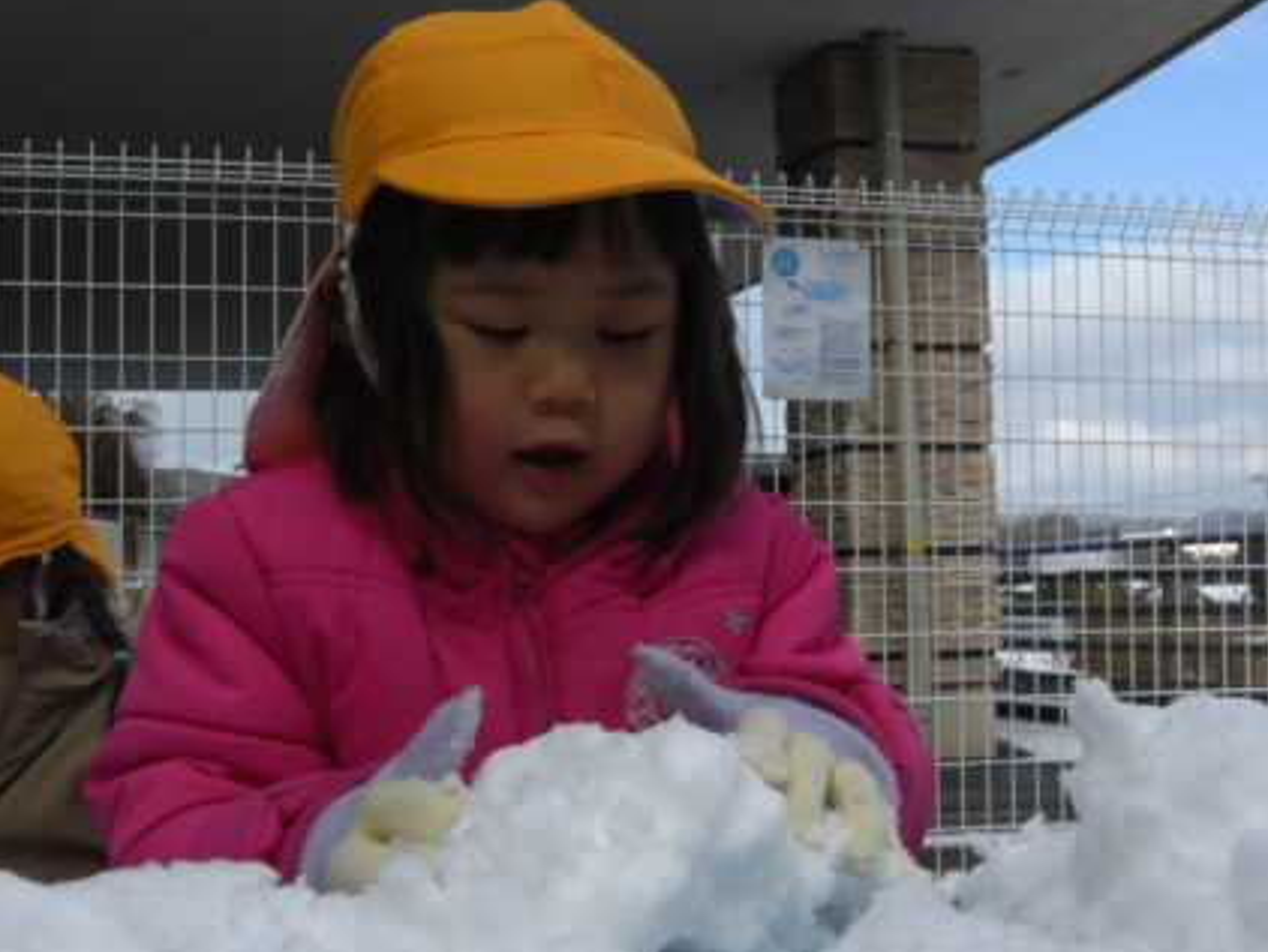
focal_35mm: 54
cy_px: 544
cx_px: 607
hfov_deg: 35.5
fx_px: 1979
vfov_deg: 27.0
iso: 80
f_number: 8
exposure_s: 1/200
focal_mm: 7.9
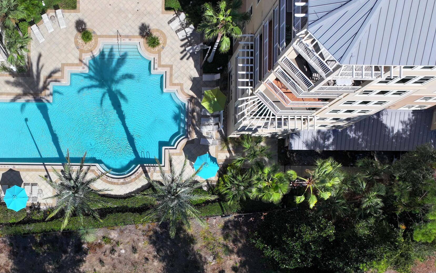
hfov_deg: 42.4
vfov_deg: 27.1
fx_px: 547
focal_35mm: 46
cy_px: 243
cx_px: 121
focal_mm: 12.29
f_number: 2.8
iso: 140
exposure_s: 1/2500
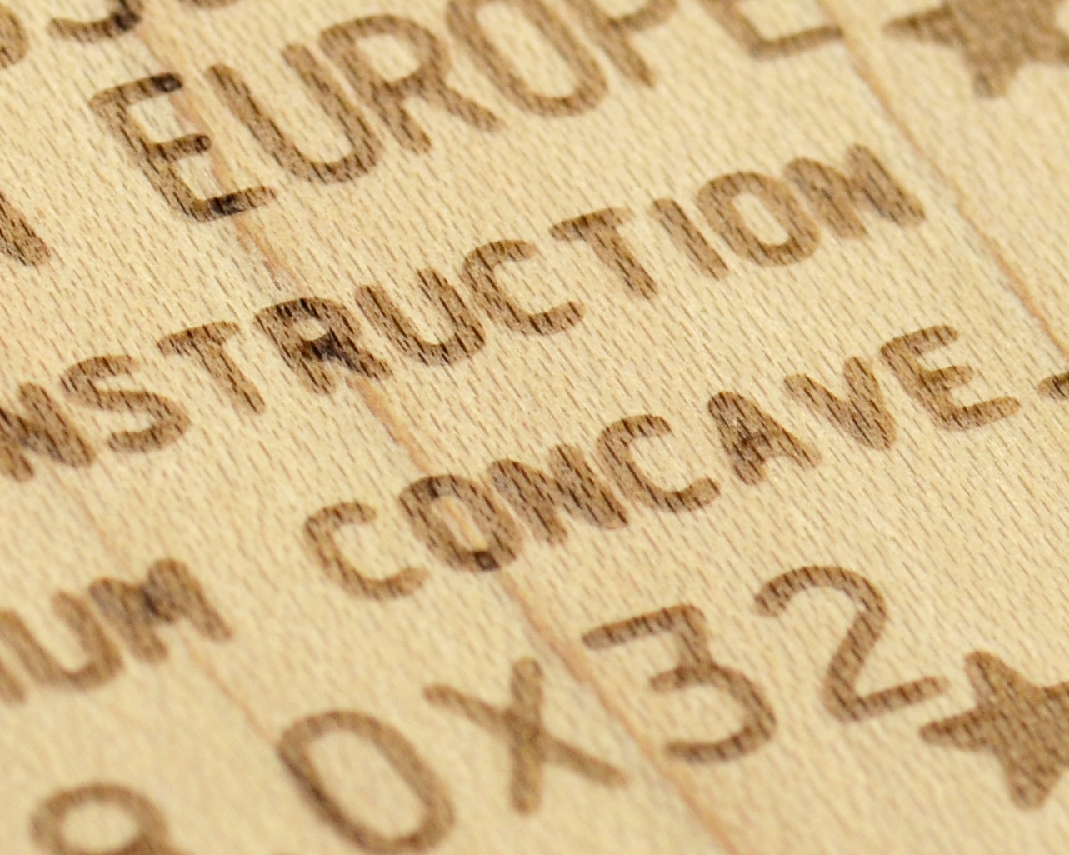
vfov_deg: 2.7
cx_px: 1100
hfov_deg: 3.4
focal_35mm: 567
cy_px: 309
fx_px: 17930
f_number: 8
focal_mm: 105
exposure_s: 1/50
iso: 400
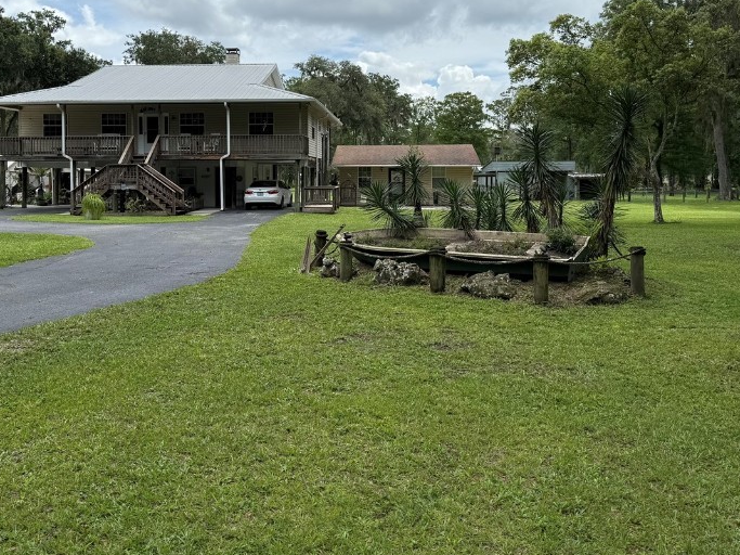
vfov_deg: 39.2
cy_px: 186
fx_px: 769
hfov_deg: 51.2
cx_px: 312
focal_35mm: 36
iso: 80
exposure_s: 1/6173
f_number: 1.78
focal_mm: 6.76
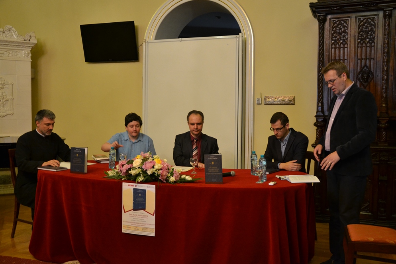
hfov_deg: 55.8
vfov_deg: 38.9
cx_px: 202
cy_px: 131
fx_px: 374
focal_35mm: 34
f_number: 3.8
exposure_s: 1/25
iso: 1600
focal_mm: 22
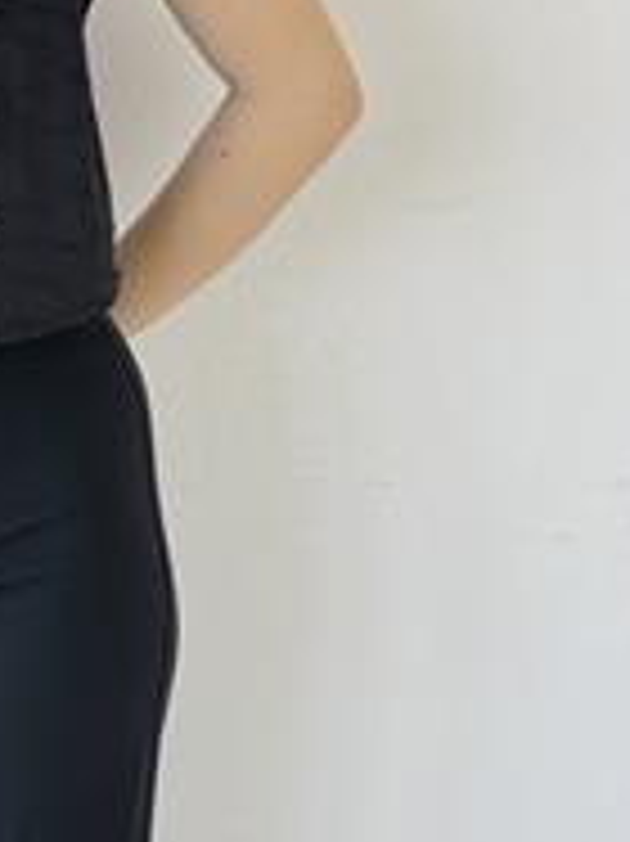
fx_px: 3328
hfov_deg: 10.6
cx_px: -140
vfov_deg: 14.2
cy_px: 25
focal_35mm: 137
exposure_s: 1/100
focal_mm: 6.76
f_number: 1.78
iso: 50
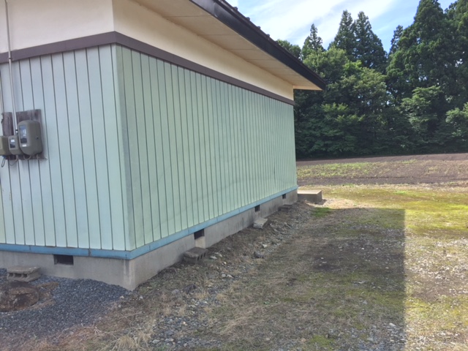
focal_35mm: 29
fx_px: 392
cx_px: 234
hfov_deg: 61.7
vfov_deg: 48.2
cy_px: 176
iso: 32
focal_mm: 4.15
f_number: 2.2
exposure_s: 1/628
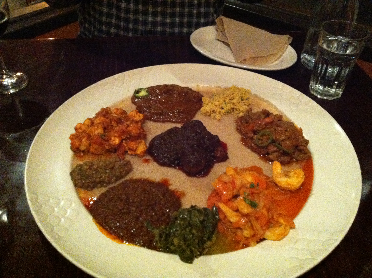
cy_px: 139
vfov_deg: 40.6
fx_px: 376
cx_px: 186
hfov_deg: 52.7
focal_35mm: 35
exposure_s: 1/15
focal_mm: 3.85
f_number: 2.8
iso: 1000
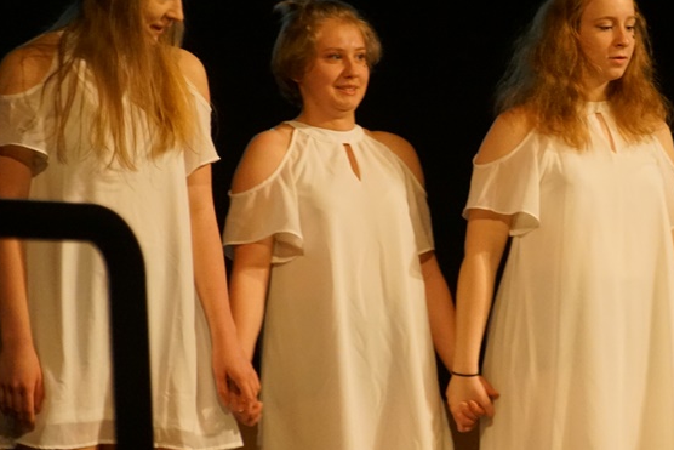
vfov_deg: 4.6
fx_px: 5562
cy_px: 209
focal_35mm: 297
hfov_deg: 6.9
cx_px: 588
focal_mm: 110
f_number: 5.6
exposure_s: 1/50
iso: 3200
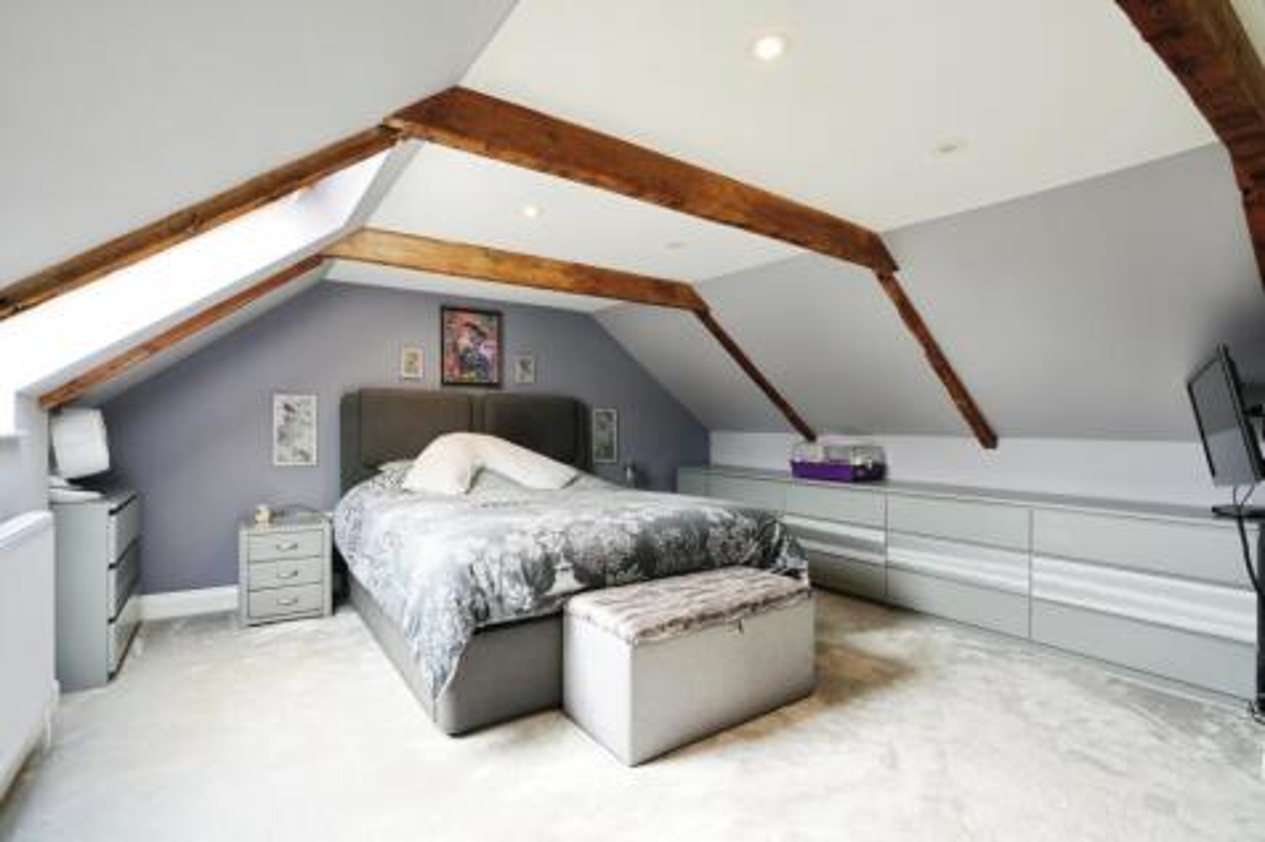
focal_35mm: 16
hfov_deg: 96.8
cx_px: 632
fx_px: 562
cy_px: 421
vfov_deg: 73.7
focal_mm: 16
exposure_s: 1/25
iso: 800
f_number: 9
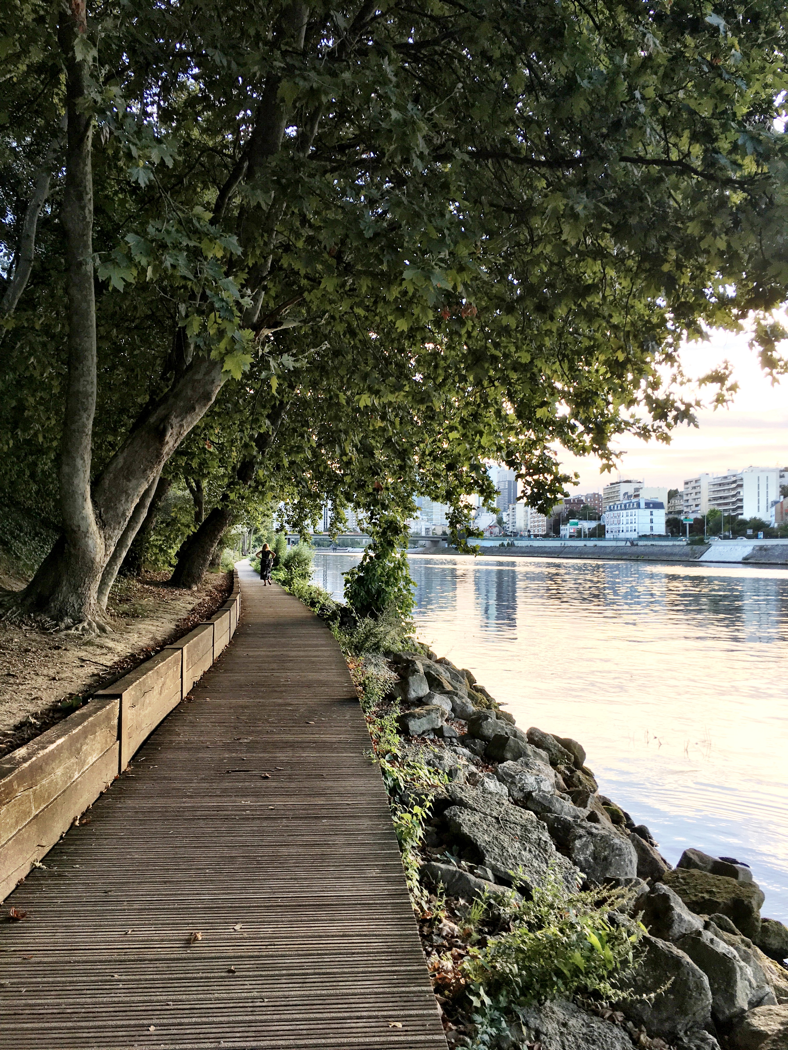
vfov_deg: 61.7
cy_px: 525
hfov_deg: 48.2
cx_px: 394
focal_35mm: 29
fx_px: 880
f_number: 2.2
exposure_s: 1/181
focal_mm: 4.15
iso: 25
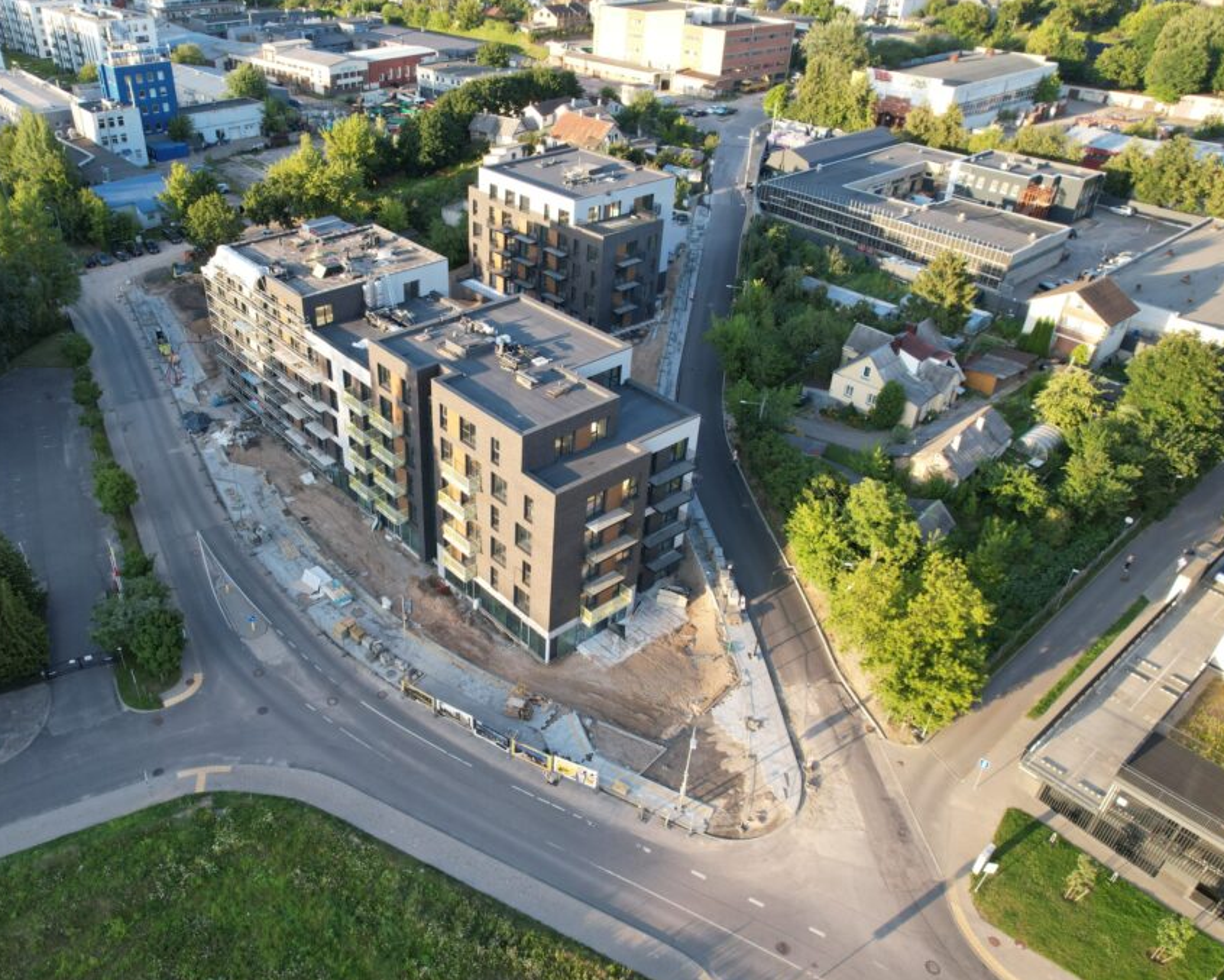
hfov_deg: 67.5
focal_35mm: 25
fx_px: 906
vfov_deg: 56.8
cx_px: 495
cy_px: 491
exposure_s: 1/250
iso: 130
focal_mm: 8.38
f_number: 2.8
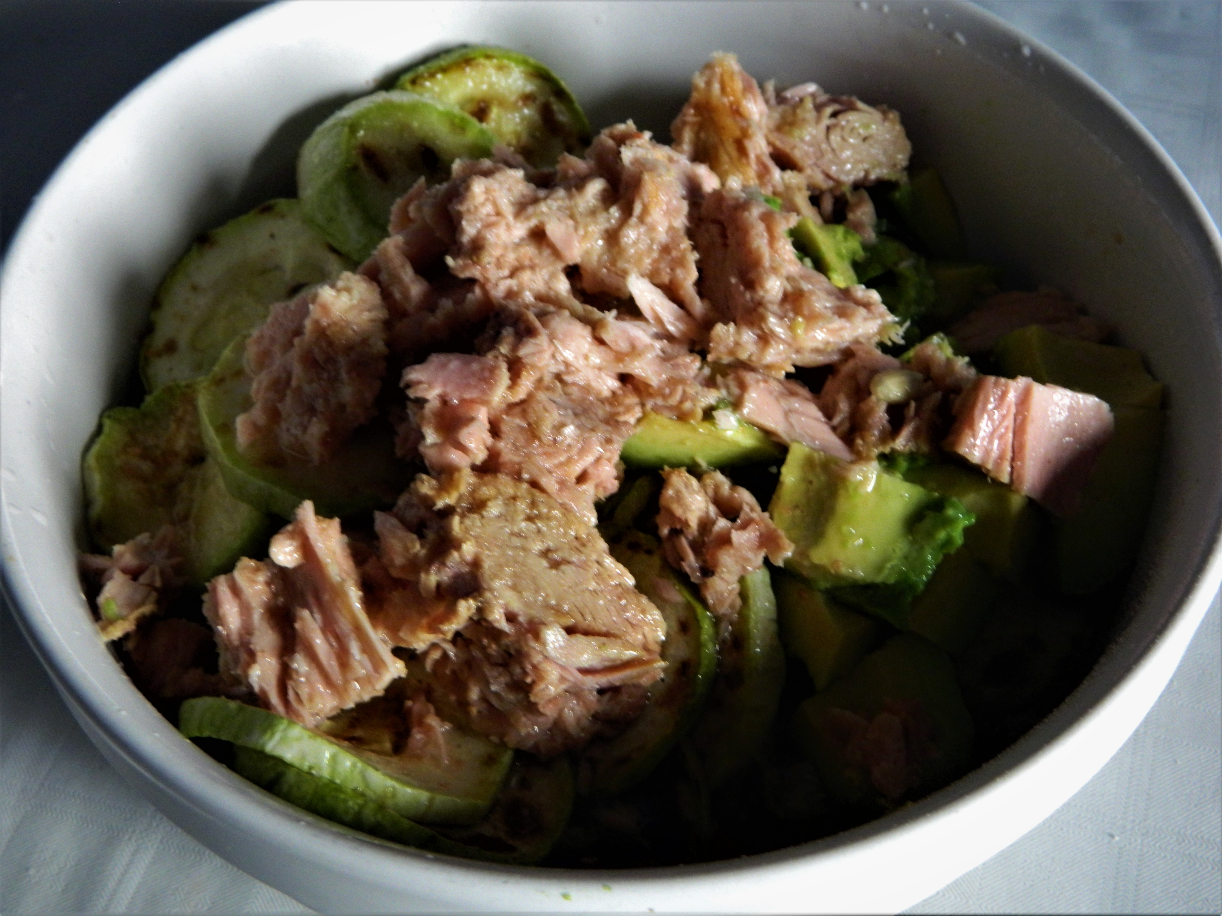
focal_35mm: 47
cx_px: 611
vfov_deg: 30.9
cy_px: 458
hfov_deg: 40.4
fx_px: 1659
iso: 400
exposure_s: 1/13
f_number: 3.6
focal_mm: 8.4
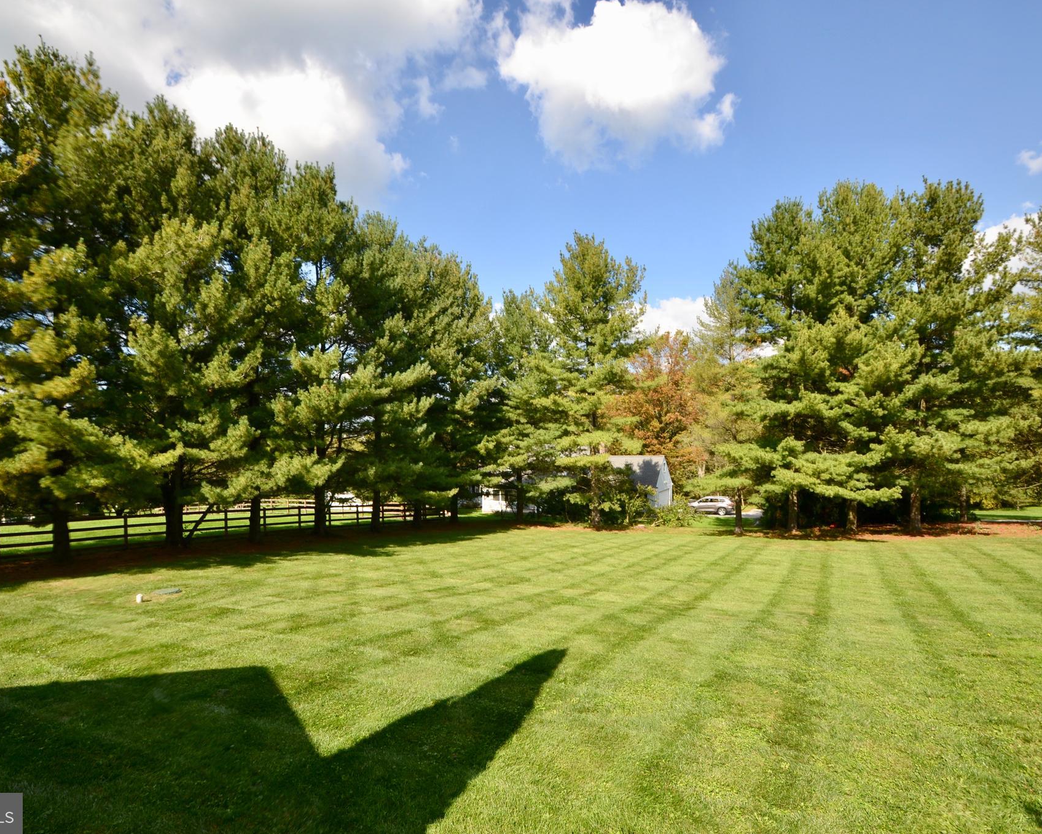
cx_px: 515
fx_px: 524
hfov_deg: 89.6
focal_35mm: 17
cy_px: 418
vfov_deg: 77.0
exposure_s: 1/200
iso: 100
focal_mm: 10
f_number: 8
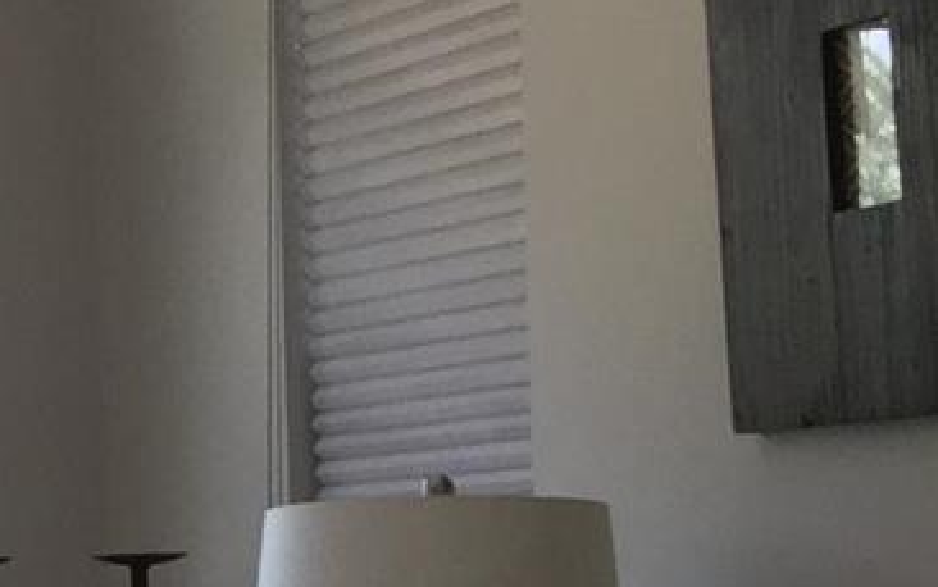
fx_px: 4398
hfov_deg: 10.0
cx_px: -1622
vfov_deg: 7.6
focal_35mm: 172
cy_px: 528
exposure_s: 1/120
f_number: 2.2
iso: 40
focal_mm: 4.15
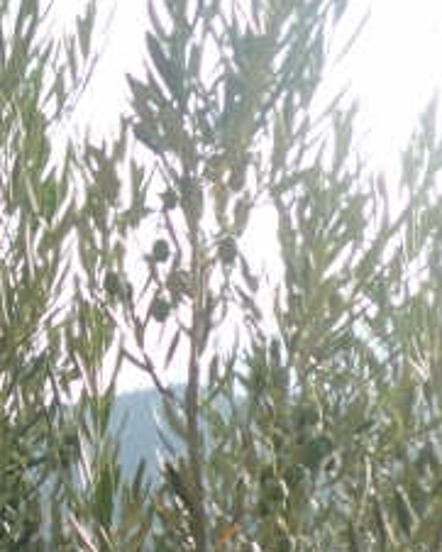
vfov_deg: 17.4
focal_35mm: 106
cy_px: 640
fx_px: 1732
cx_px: -527
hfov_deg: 12.3
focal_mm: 4.3
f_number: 2.5
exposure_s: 1/640
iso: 100
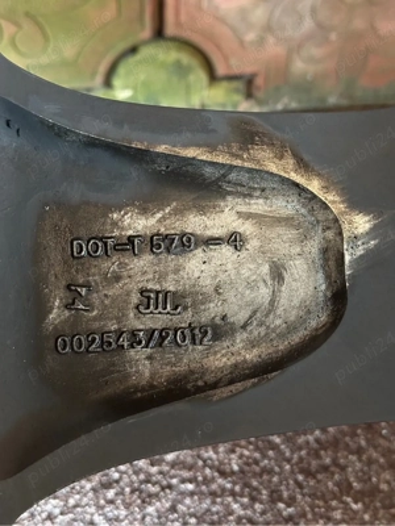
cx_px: 198
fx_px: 730
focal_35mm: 48
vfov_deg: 39.7
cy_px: 263
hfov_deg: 30.3
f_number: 1.78
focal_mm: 6.86
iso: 640
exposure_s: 1/24
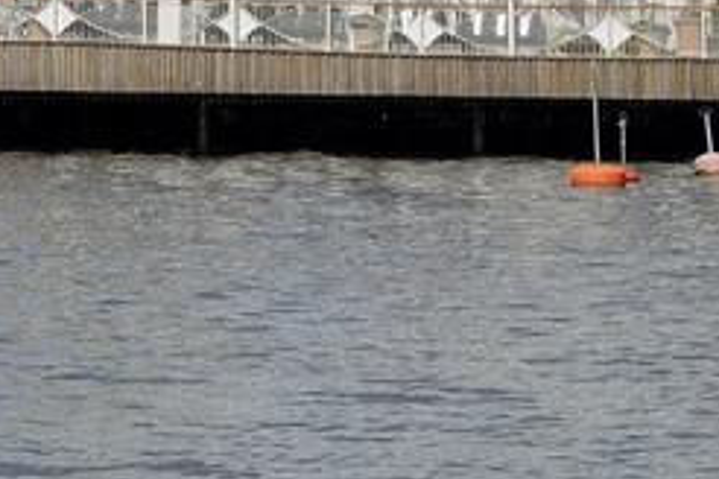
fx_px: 13640
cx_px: -1222
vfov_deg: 2.0
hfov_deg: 3.0
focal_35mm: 683
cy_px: -865
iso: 200
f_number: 11
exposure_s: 1/500
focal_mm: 105
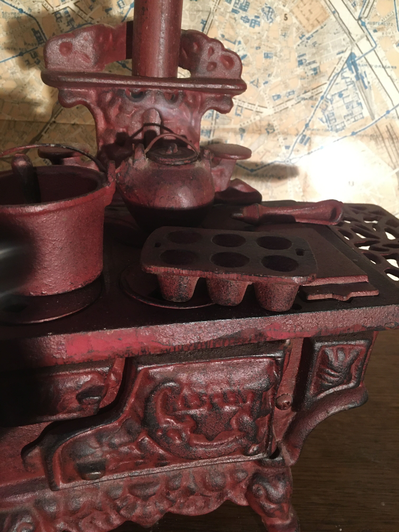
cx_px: 200
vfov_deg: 61.7
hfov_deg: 48.2
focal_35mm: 29
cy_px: 266
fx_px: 446
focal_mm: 4.15
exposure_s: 1/20
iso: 200
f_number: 2.2
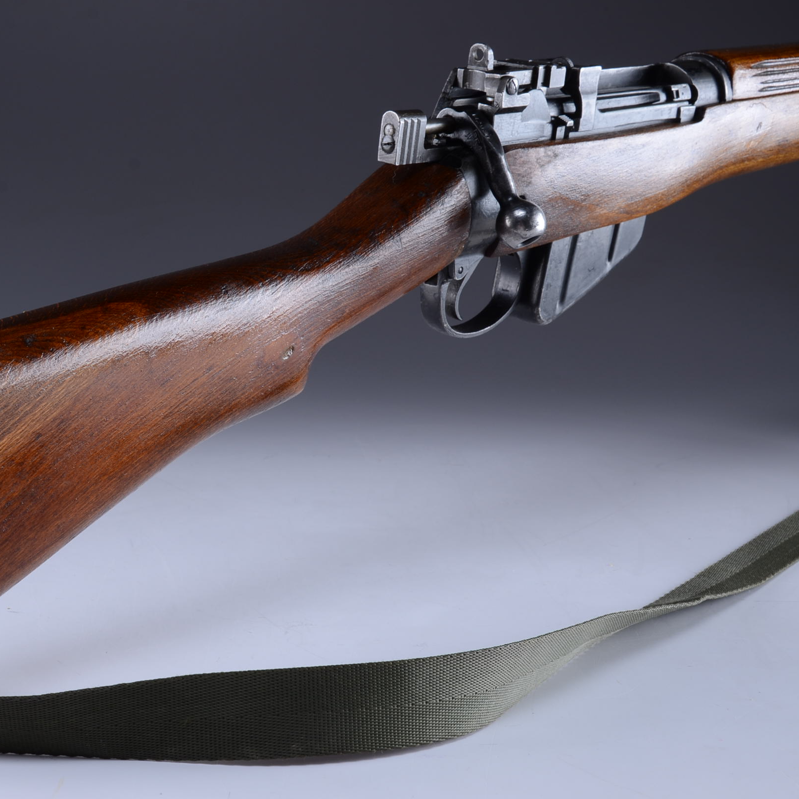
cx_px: 211
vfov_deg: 26.1
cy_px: 403
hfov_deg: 25.8
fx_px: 1724
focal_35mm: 66
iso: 125
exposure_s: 1/50
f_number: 13
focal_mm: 34
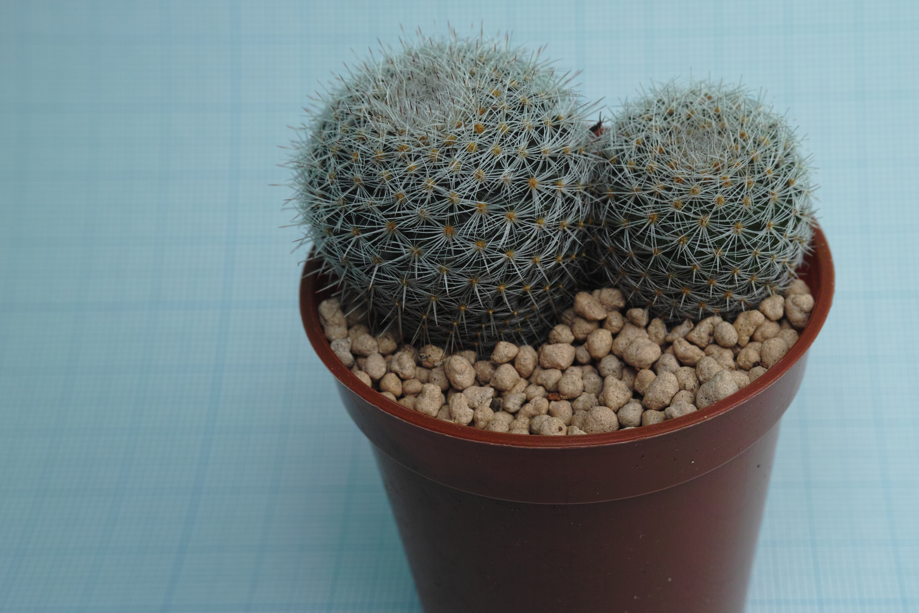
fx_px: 1480
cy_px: 370
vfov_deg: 23.3
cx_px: 580
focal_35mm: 58
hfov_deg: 34.3
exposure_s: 1/125
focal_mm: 30
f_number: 11
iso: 200
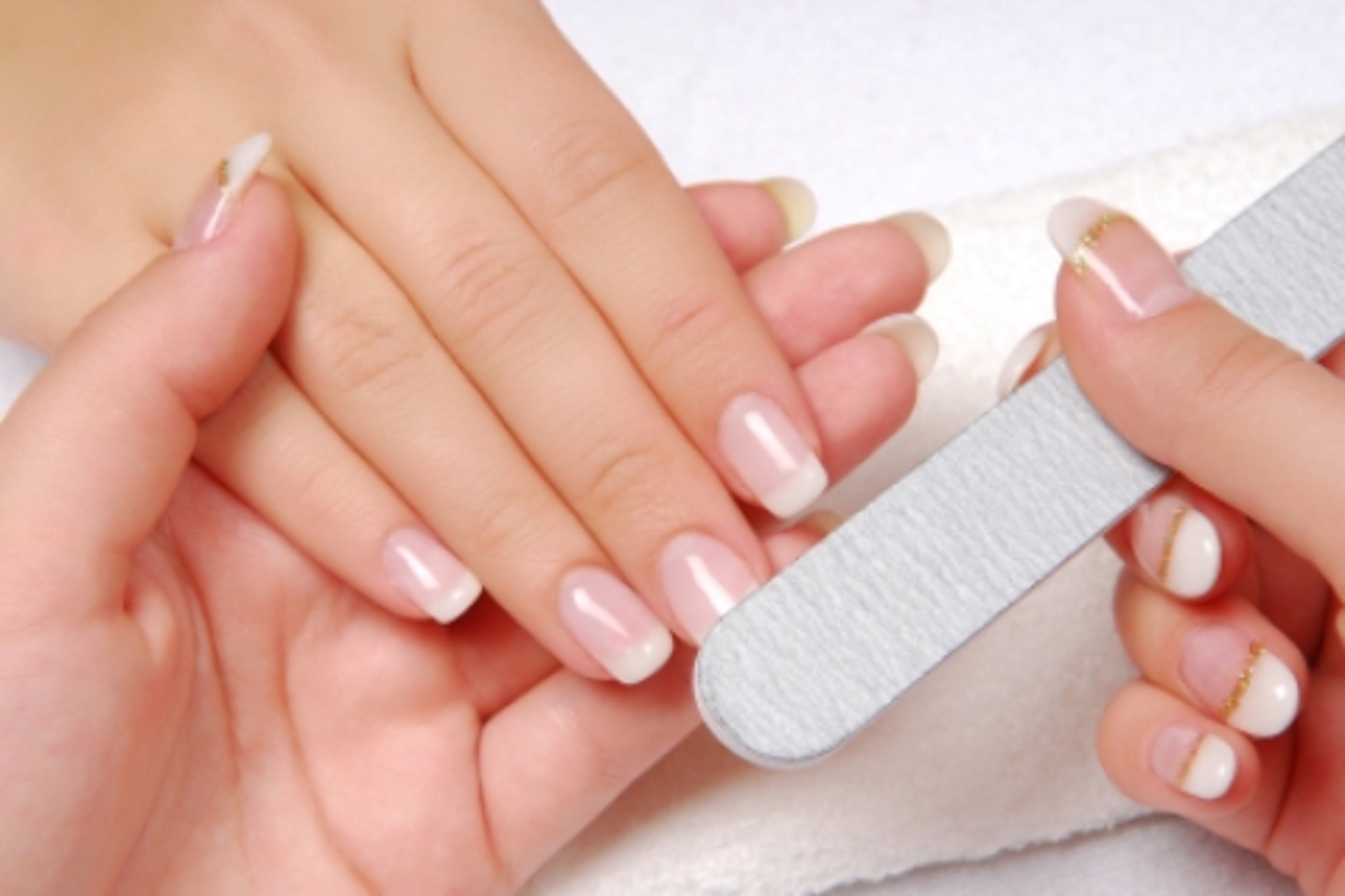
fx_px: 3082
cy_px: 448
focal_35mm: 82
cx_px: 672
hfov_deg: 24.6
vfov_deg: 16.6
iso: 100
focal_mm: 55
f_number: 9.5
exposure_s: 1/250
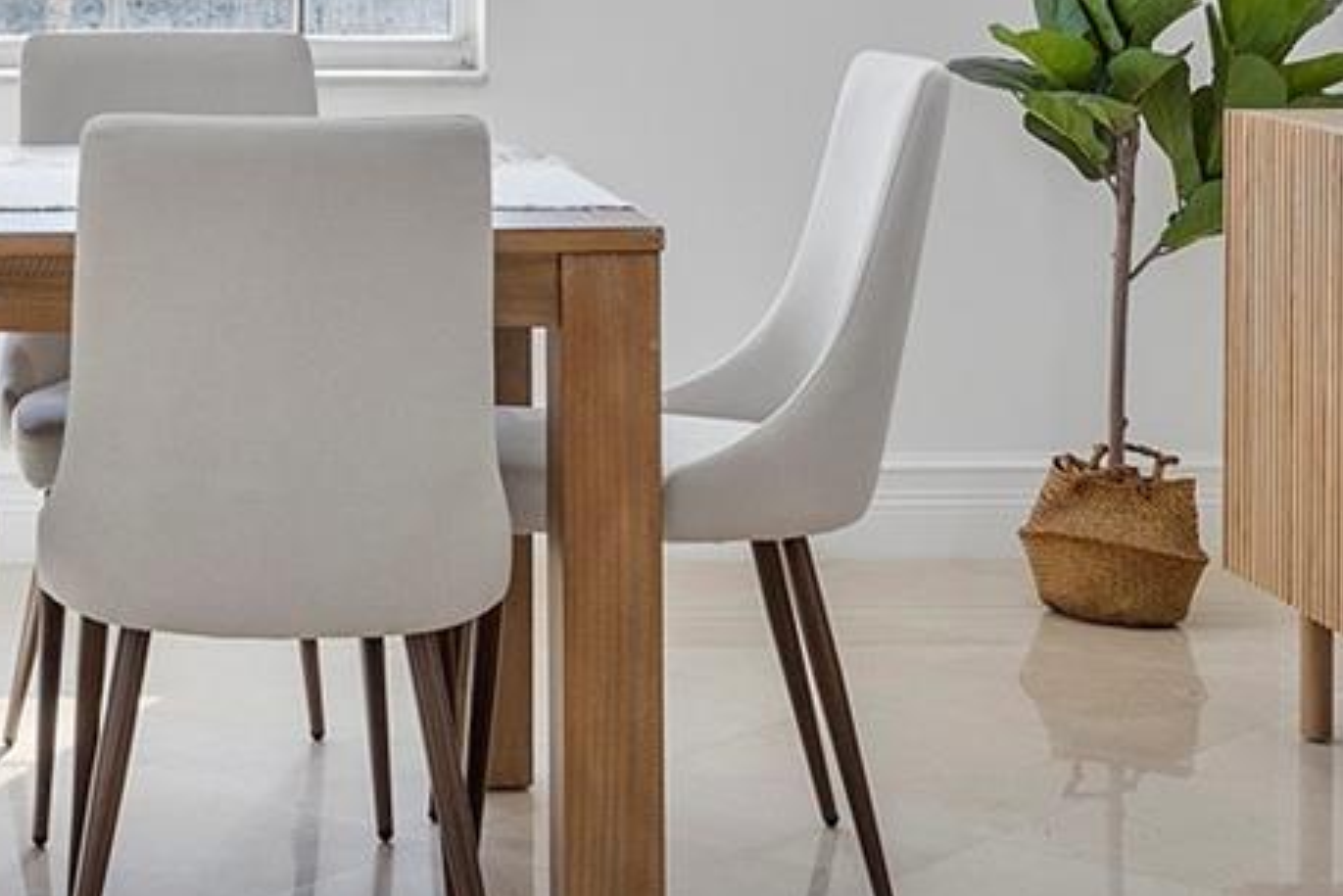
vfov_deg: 14.6
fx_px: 3396
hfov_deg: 21.5
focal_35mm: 91
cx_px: -38
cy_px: -179
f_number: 8
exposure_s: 1/100
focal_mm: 26
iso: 500
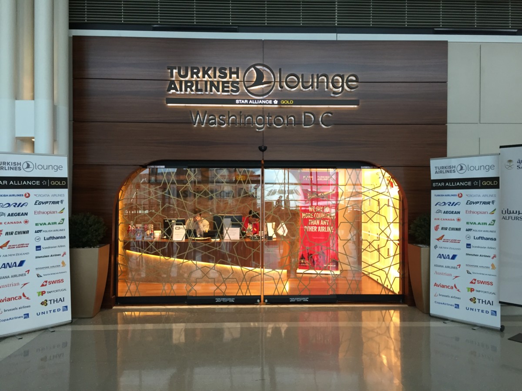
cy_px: 196
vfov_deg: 48.2
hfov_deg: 61.7
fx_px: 437
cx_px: 261
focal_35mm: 29
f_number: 2.2
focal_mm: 4.15
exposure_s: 1/30
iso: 100
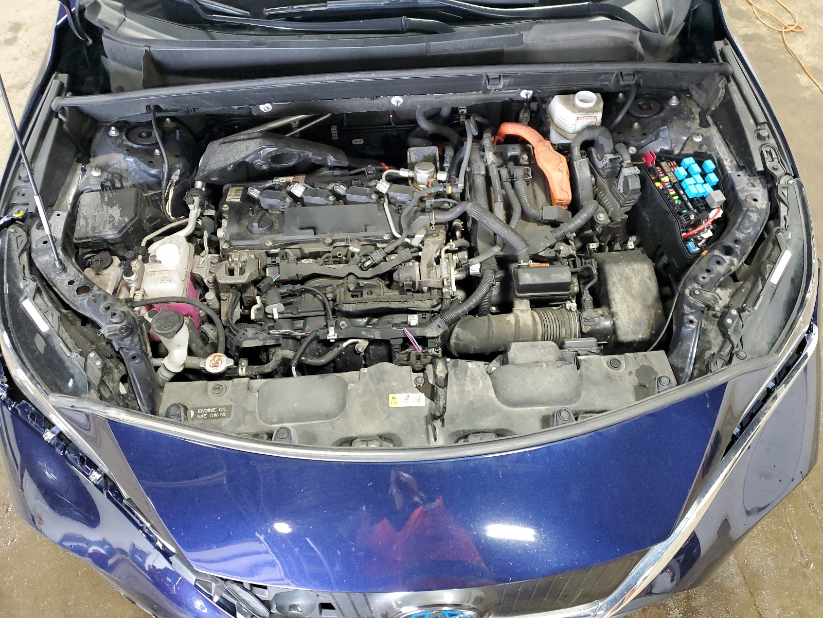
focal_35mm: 26
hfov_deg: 67.3
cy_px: 309
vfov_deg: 53.1
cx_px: 412
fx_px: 618
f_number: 1.5
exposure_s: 1/60.2
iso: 252
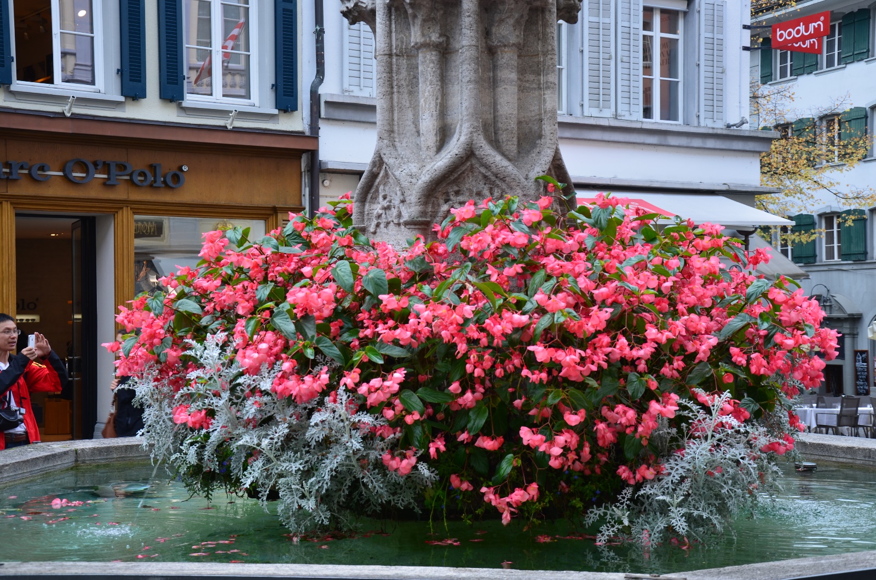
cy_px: 290
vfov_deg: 23.7
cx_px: 438
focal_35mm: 57
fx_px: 1384
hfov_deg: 35.1
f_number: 5.6
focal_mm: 38
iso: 200
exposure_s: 1/125
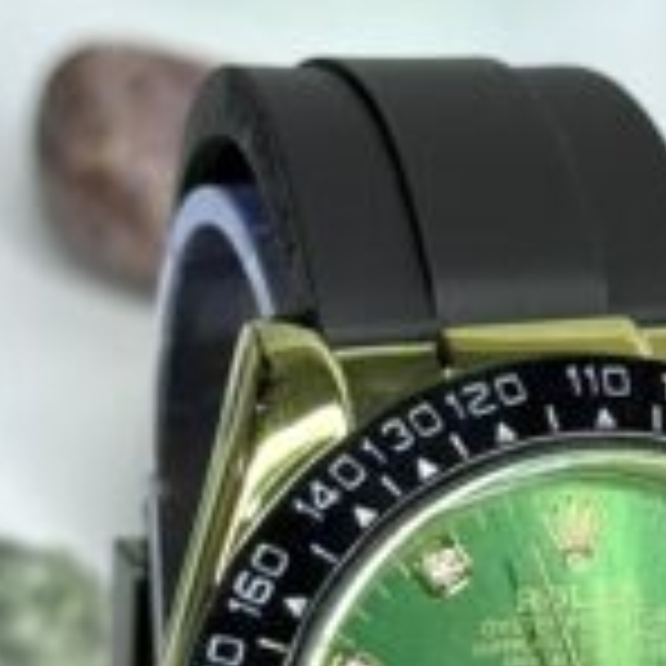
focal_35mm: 229
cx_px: 454
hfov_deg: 7.6
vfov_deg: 7.6
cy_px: 675
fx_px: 4985
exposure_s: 1/286
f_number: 1.78
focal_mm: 6.76
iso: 64
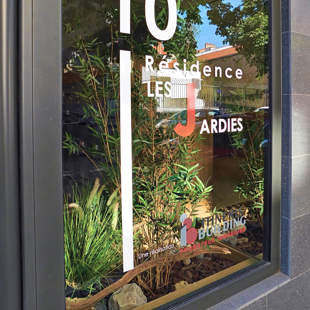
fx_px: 284
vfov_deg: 56.8
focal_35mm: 28
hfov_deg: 57.3
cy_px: 121
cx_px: 155
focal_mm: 4
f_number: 3
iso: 125
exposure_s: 1/160
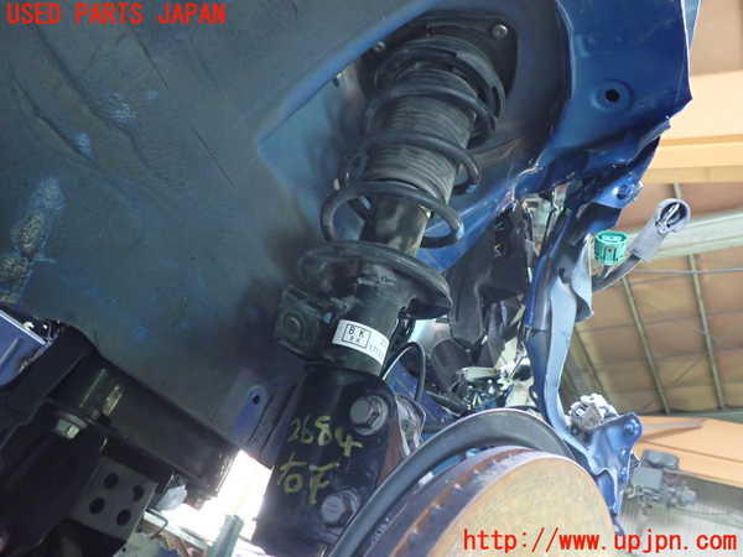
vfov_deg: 46.8
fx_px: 644
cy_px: 278
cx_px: 372
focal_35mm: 30
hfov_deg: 60.0
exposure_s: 1/30
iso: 800
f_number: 2.3
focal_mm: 5.4
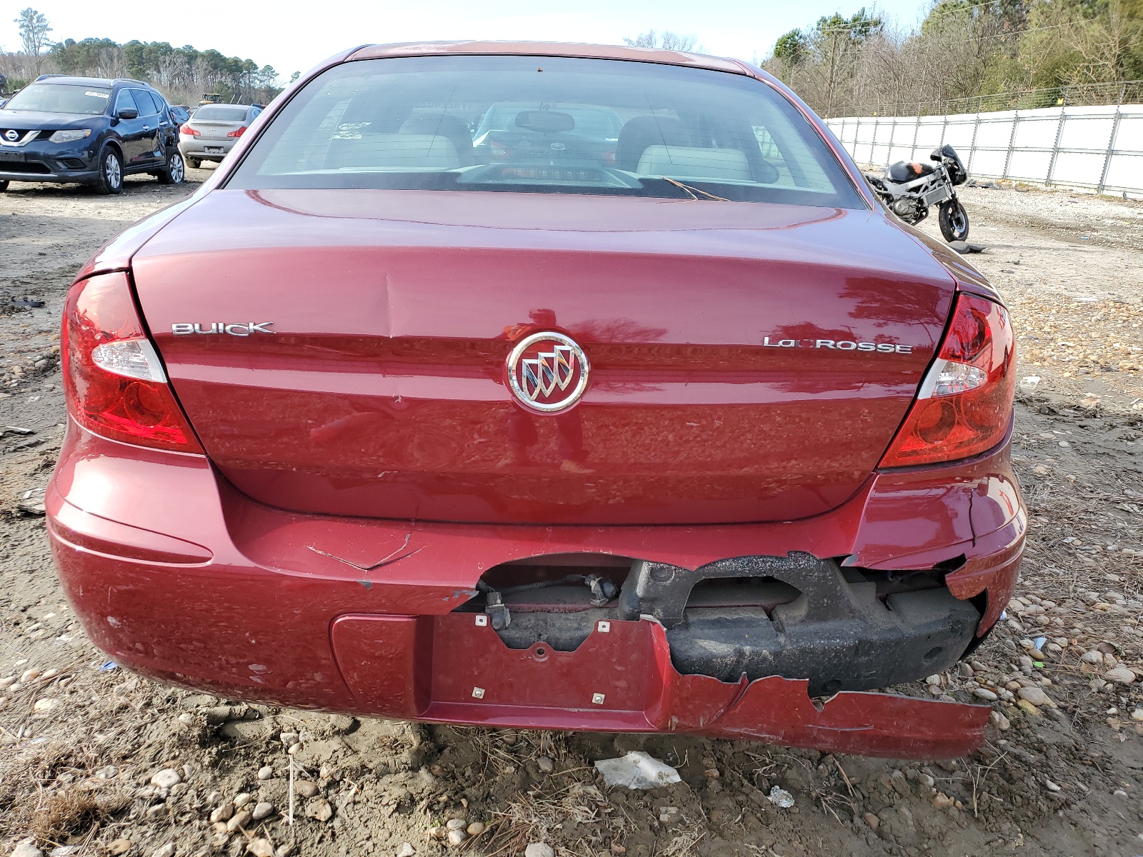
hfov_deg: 67.3
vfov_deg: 53.1
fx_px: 859
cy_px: 428
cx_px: 572
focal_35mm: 26
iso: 50
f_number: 1.5
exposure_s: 1/833
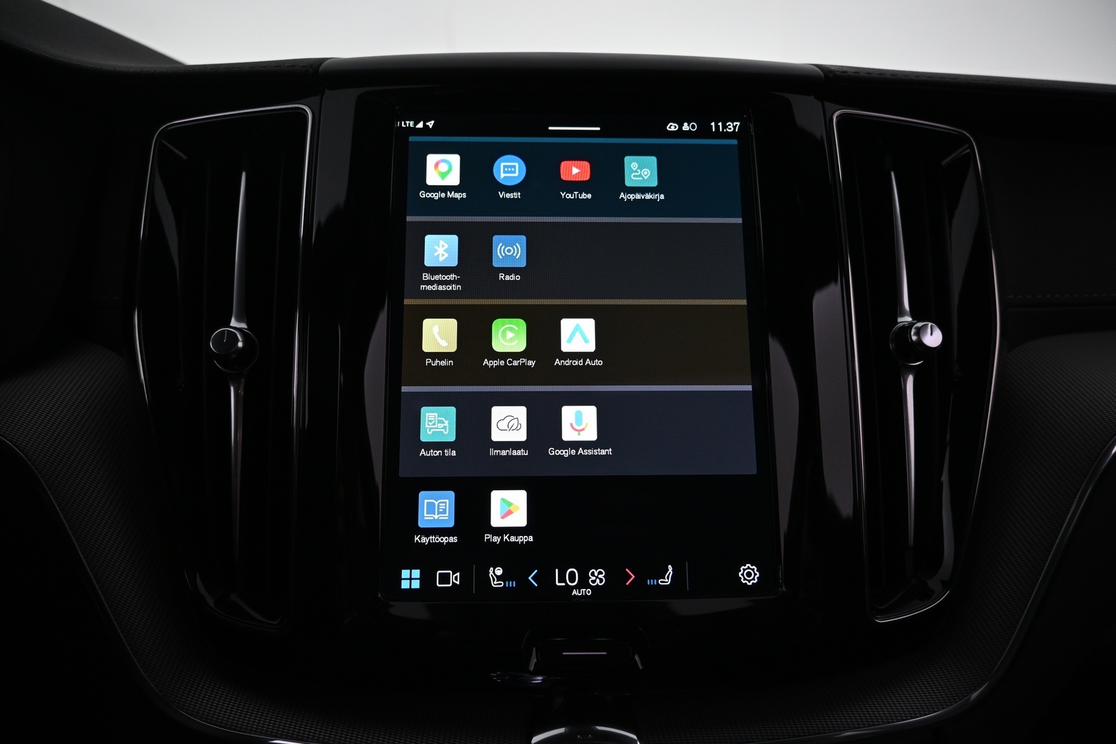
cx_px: 558
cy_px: 372
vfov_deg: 53.1
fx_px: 744
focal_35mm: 24
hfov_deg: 73.7
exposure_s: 1/50
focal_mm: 16
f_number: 3.5
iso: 640
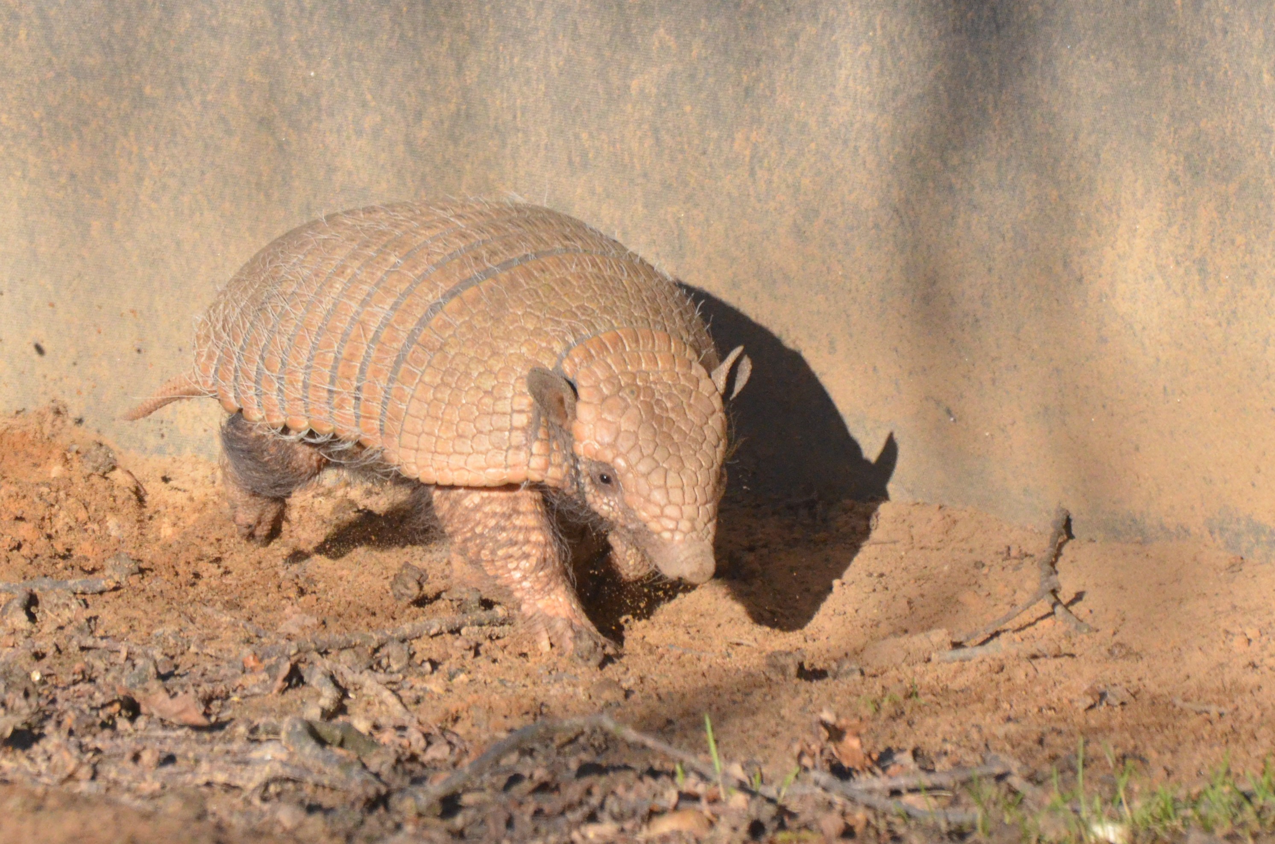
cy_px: 422
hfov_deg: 4.6
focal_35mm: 450
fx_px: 15904
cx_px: 638
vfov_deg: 3.0
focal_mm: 300
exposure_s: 1/4000
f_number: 8
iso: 2500
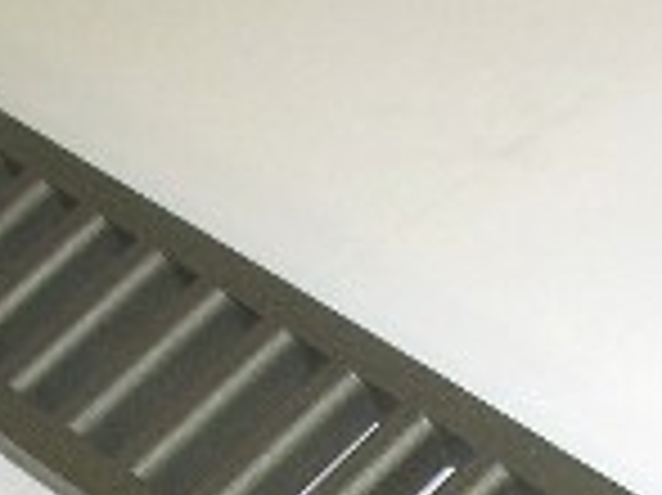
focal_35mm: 131
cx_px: 703
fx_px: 2503
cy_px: 810
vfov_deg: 10.8
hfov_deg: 14.7
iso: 50
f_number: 2.8
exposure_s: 1/60.1
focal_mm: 5.8
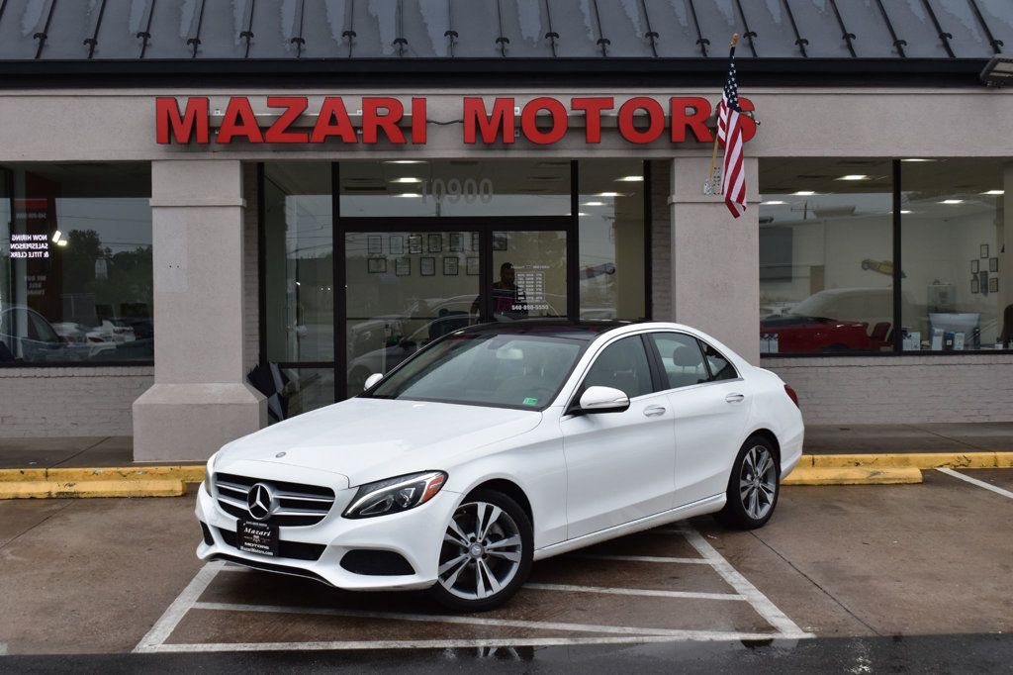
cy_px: 338
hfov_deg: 41.1
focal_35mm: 48
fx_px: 1350
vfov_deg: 28.1
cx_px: 506
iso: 400
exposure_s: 1/125
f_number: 9
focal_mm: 32
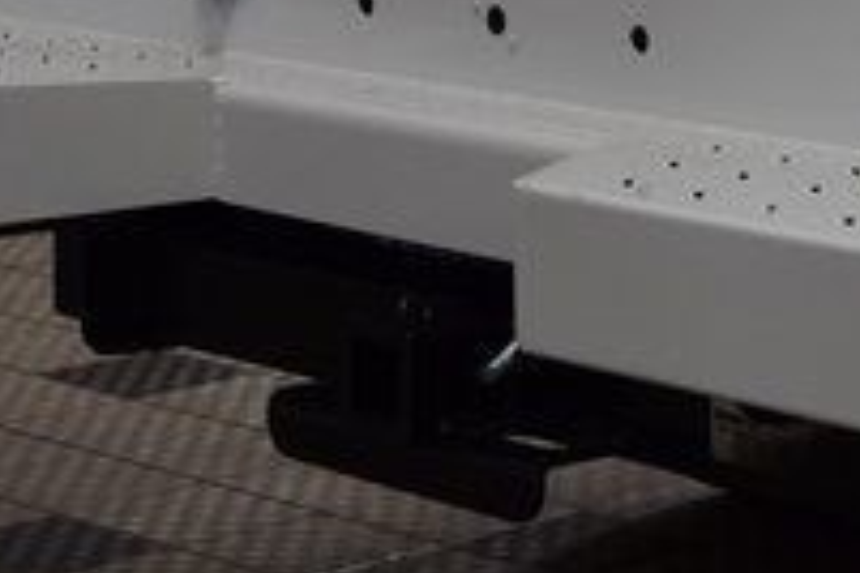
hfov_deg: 12.5
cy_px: -284
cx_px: 851
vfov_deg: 8.3
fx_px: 3870
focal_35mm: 162
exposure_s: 1/30
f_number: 7.1
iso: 400
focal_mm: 34
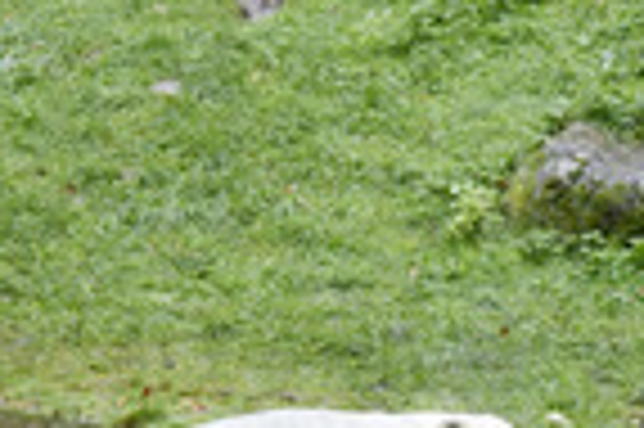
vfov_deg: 7.8
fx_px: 3109
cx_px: 804
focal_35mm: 174
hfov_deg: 11.6
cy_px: 473
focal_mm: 55
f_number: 6.3
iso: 2000
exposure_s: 1/160
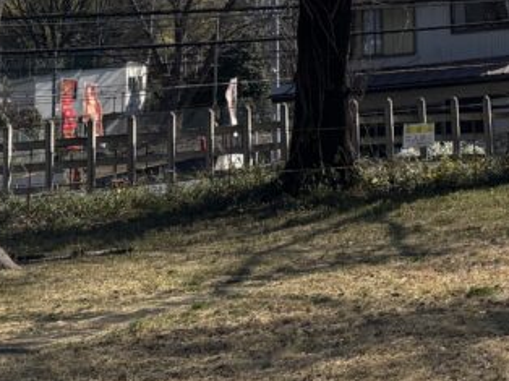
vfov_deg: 12.5
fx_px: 1557
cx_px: 856
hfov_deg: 16.2
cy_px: -340
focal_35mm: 106
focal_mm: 5.96
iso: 50
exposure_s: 1/5618
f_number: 1.6
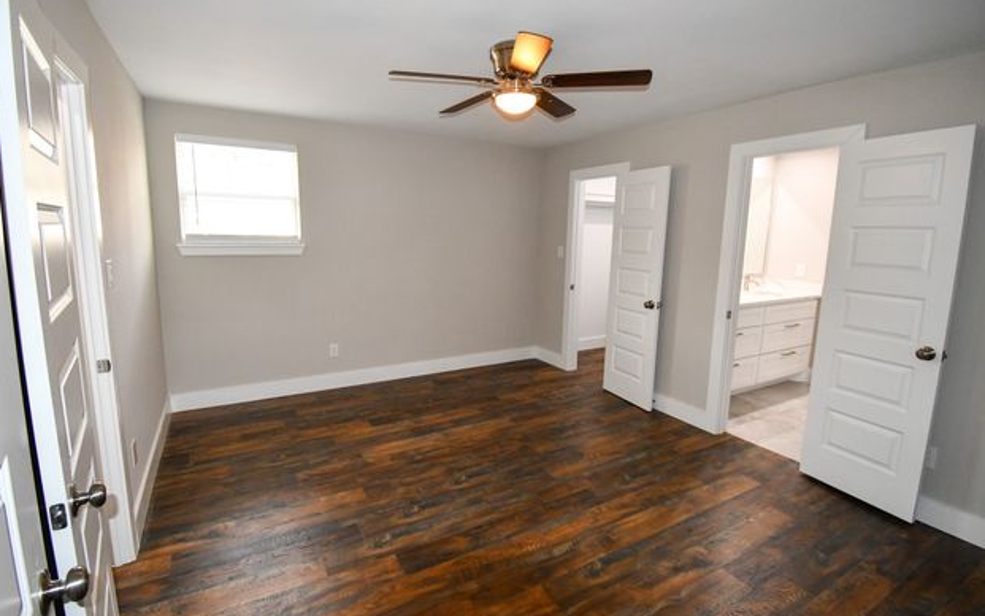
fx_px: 429
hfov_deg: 97.8
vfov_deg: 71.2
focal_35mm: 16
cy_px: 298
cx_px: 473
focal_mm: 10
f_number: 5.6
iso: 1600
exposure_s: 1/100
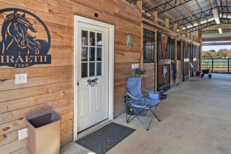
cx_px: 131
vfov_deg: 54.7
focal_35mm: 23
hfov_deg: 75.7
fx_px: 148
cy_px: 61
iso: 400
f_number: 8
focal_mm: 16
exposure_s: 1/15
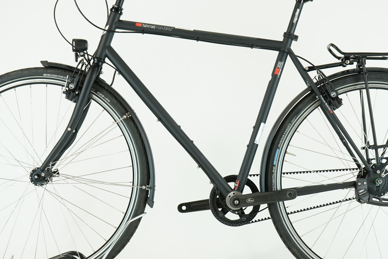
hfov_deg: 25.7
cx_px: 211
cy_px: 109
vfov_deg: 17.3
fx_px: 851
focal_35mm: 79
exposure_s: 1/200
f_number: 5.6
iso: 1600
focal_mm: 52
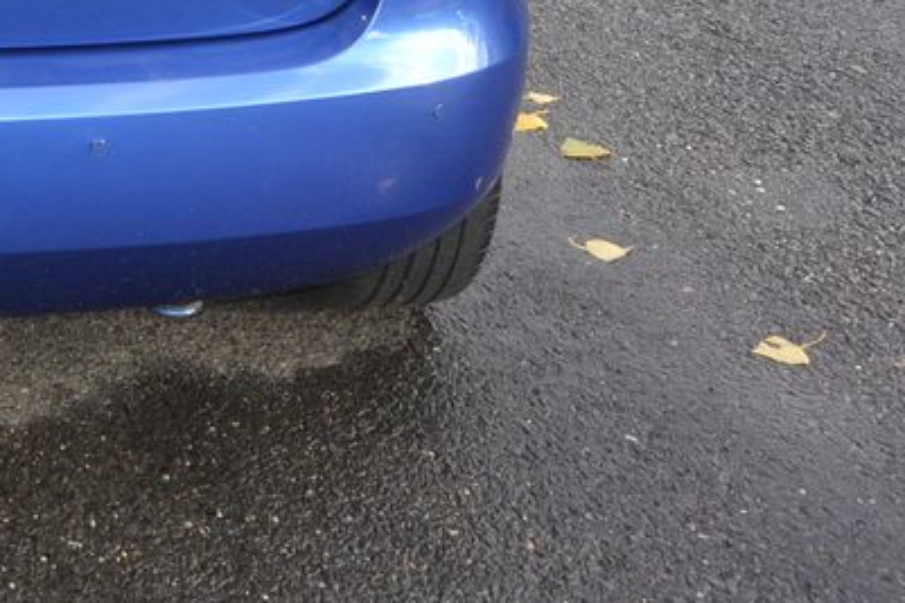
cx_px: -172
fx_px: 1734
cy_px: -137
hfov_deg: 26.2
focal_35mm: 69
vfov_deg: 18.6
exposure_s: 1/250
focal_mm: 10
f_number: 5.6
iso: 160
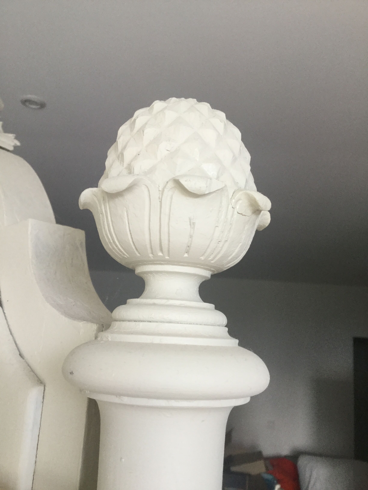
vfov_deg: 58.4
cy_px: 245
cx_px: 184
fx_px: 439
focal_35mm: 31
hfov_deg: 45.4
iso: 40
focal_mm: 3.3
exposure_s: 1/33
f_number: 2.4
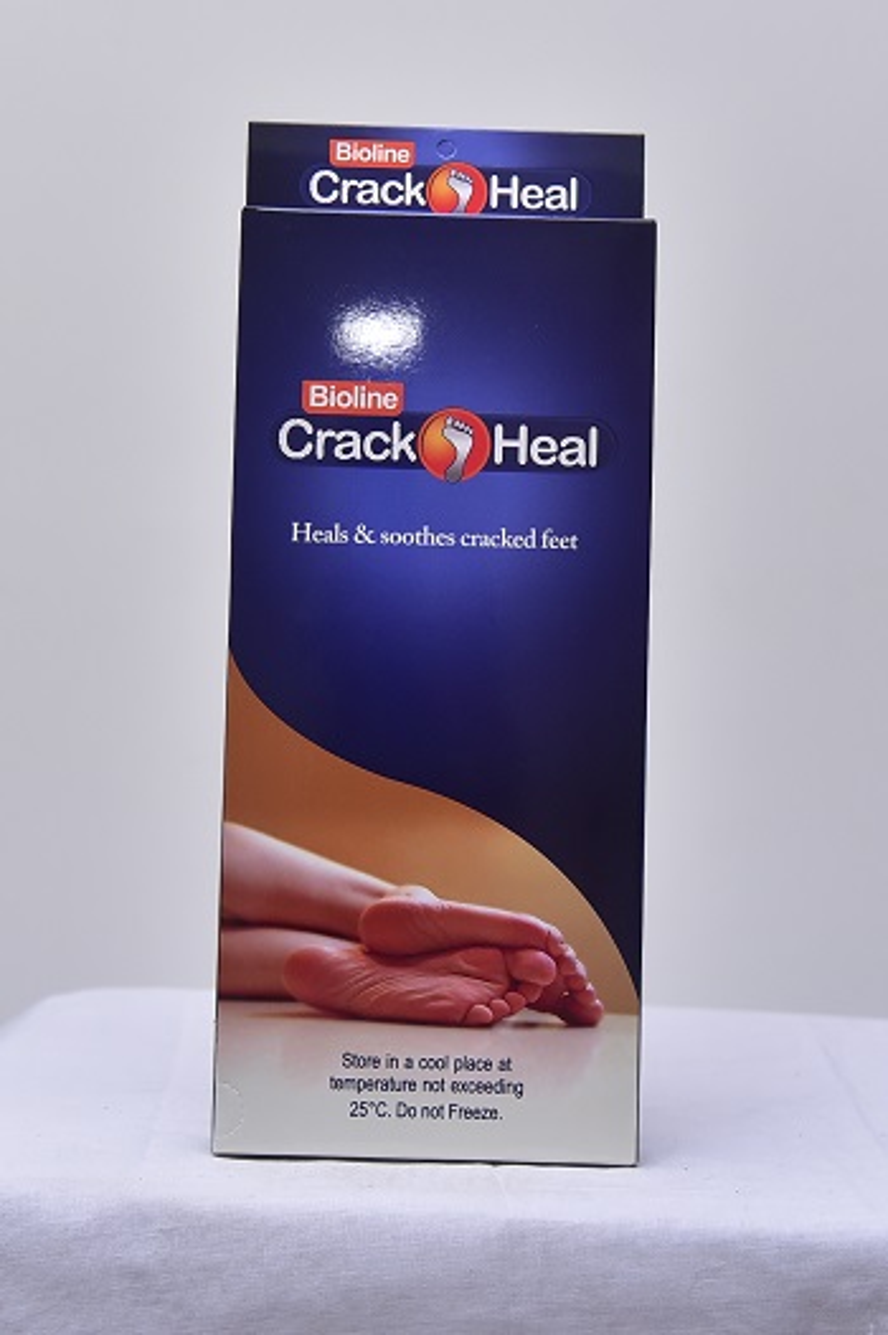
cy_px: 668
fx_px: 1778
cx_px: 444
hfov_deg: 28.0
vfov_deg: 41.1
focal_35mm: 48
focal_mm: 48
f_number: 4
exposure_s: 1/160
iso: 1250
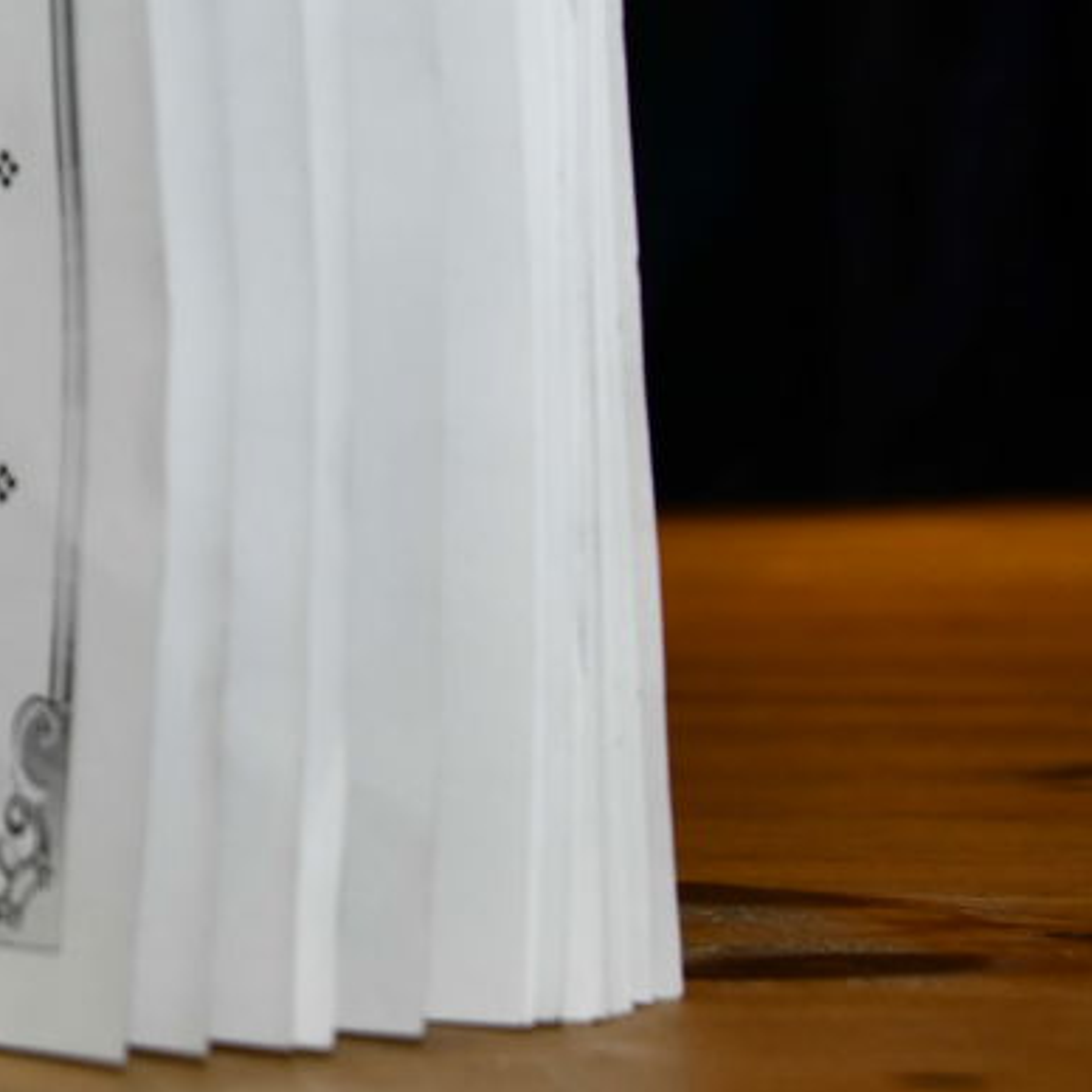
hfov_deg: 11.1
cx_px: -875
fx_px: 5246
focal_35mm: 147
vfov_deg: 11.7
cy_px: -24
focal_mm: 48
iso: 250
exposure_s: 1/125
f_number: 7.1
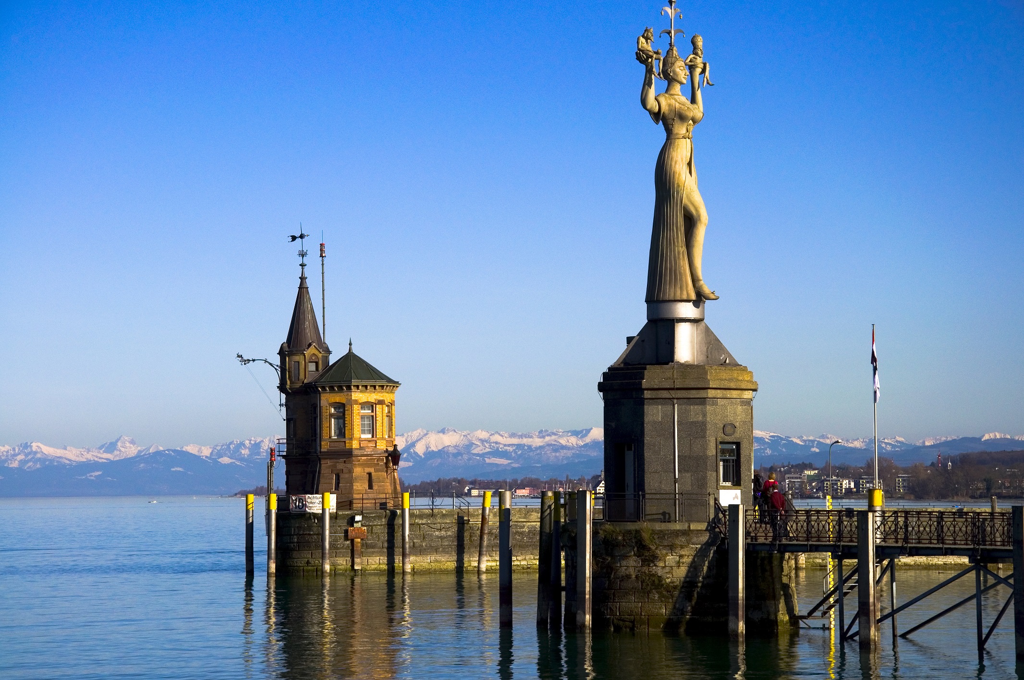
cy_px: 340
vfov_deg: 13.0
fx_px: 2983
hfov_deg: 19.5
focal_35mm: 105
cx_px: 512
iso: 200
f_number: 8
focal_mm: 70
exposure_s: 1/1000
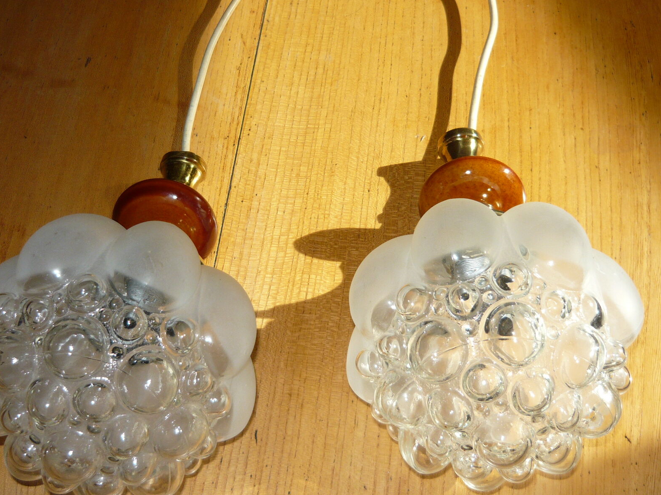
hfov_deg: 43.8
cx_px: 313
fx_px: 821
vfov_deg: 33.5
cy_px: 211
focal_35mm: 43
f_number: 2.8
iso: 100
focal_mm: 5.5
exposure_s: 1/500
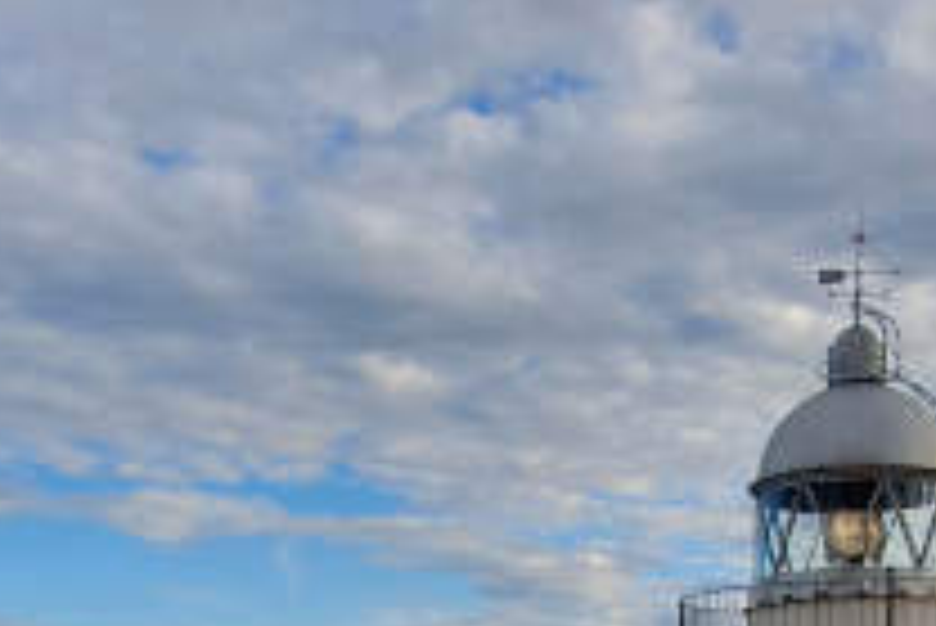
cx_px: 612
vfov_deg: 22.0
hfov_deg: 37.8
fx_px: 1353
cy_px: 914
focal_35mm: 52
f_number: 2.2
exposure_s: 1/712
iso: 50
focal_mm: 1.8
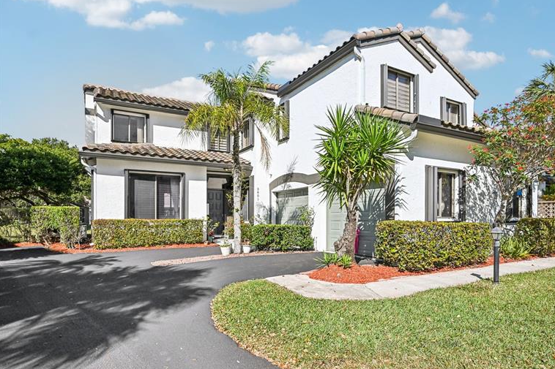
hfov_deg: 85.3
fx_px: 301
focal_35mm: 20
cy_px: 179
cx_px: 290
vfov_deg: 63.1
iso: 1250
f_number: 8
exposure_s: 1/5000
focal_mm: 18.5
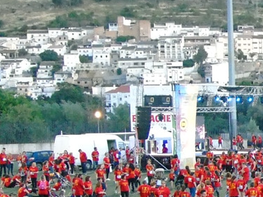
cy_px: 224
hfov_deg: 13.3
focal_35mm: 140
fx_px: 1063
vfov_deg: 10.4
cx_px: 399
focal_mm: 8.2
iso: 1000
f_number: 4.1
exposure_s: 1/50
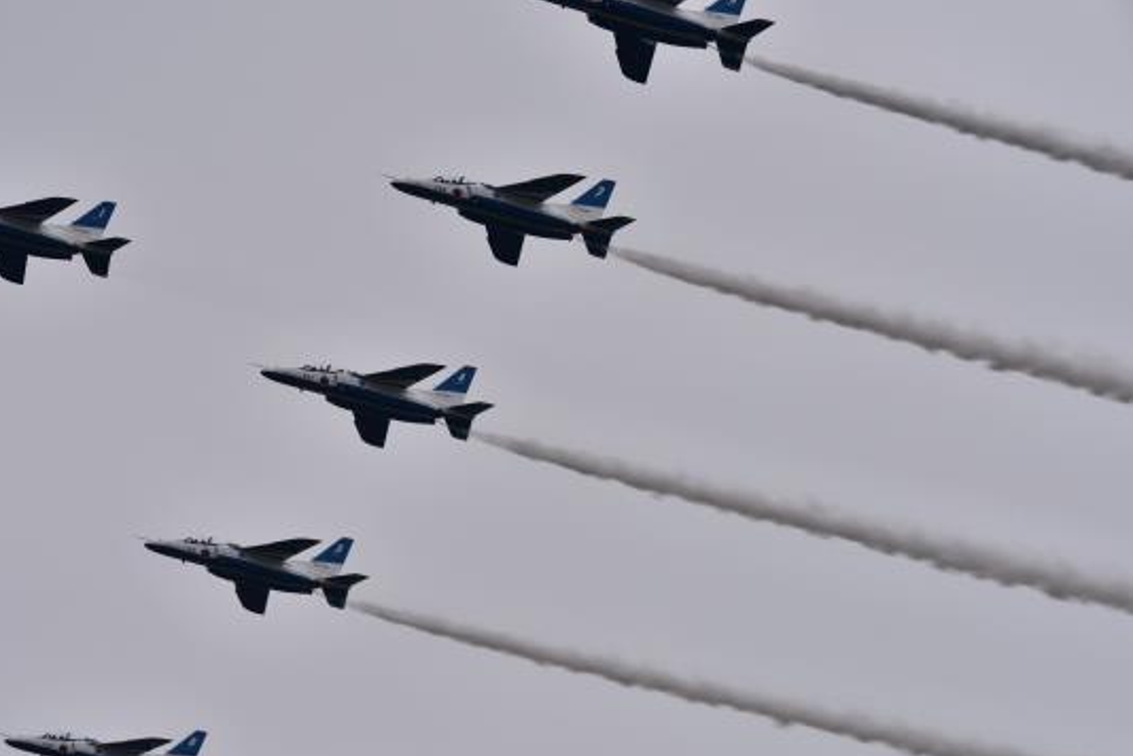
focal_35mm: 173
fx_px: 5444
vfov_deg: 7.9
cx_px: 488
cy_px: 429
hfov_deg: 11.9
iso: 400
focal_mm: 140
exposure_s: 1/320
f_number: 20
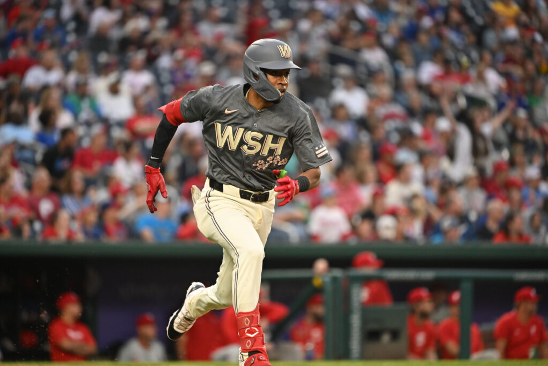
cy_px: 183
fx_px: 5039
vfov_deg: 4.2
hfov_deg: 6.2
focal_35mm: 331
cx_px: 274
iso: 3200
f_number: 4
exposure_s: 1/2000
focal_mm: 330
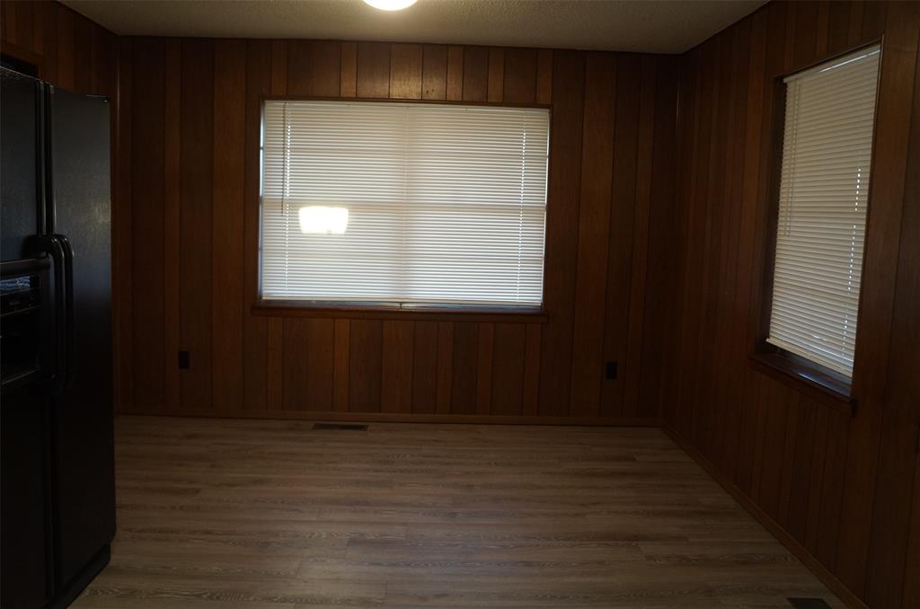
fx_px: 765
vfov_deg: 43.4
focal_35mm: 30
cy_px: 304
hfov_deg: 62.0
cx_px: 460
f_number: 4
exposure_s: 1/60
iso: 800
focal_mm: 20
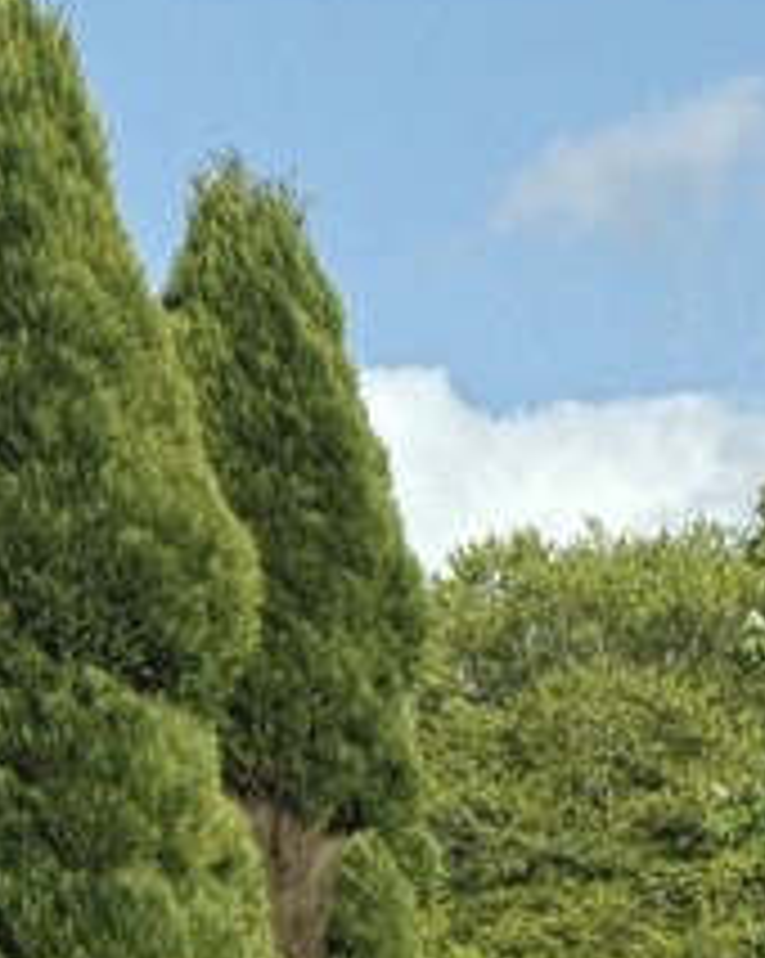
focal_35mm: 408
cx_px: -72
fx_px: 11564
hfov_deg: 3.8
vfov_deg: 4.7
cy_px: 2145
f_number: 7.1
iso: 200
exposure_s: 1/200
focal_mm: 38
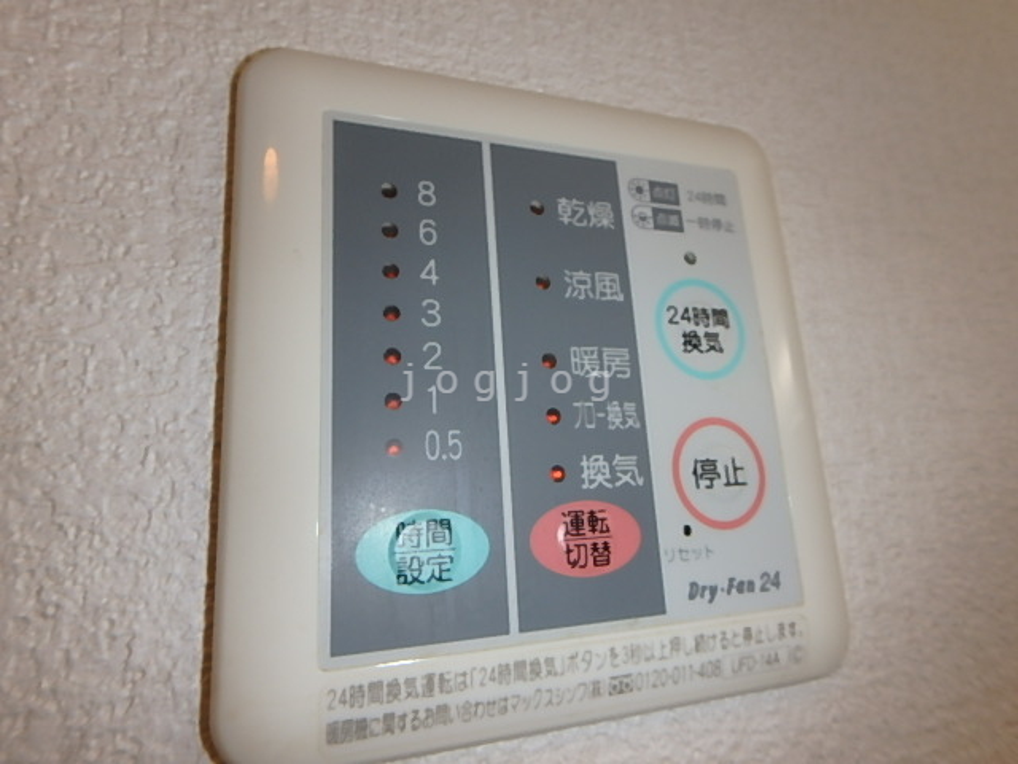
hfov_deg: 79.0
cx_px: 509
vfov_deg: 63.4
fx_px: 618
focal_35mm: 21
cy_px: 382
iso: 125
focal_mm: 3.7
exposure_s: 1/30
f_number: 6
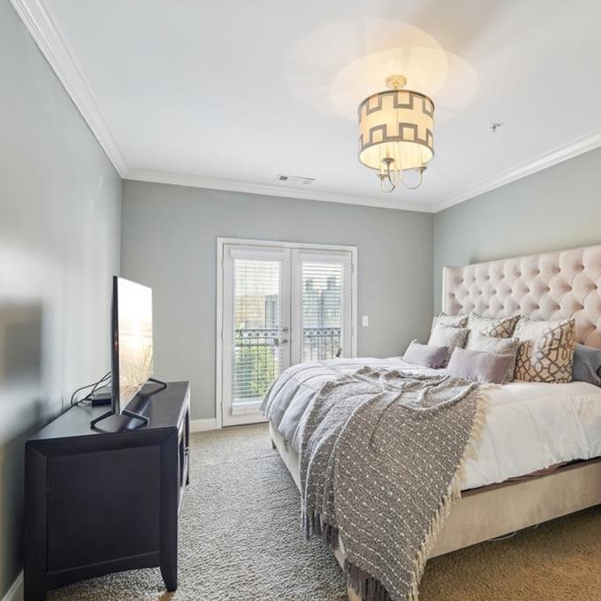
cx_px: 354
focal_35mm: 18
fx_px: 354
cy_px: 300
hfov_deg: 80.0
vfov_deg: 80.7
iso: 320
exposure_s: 1/6
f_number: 8
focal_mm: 14
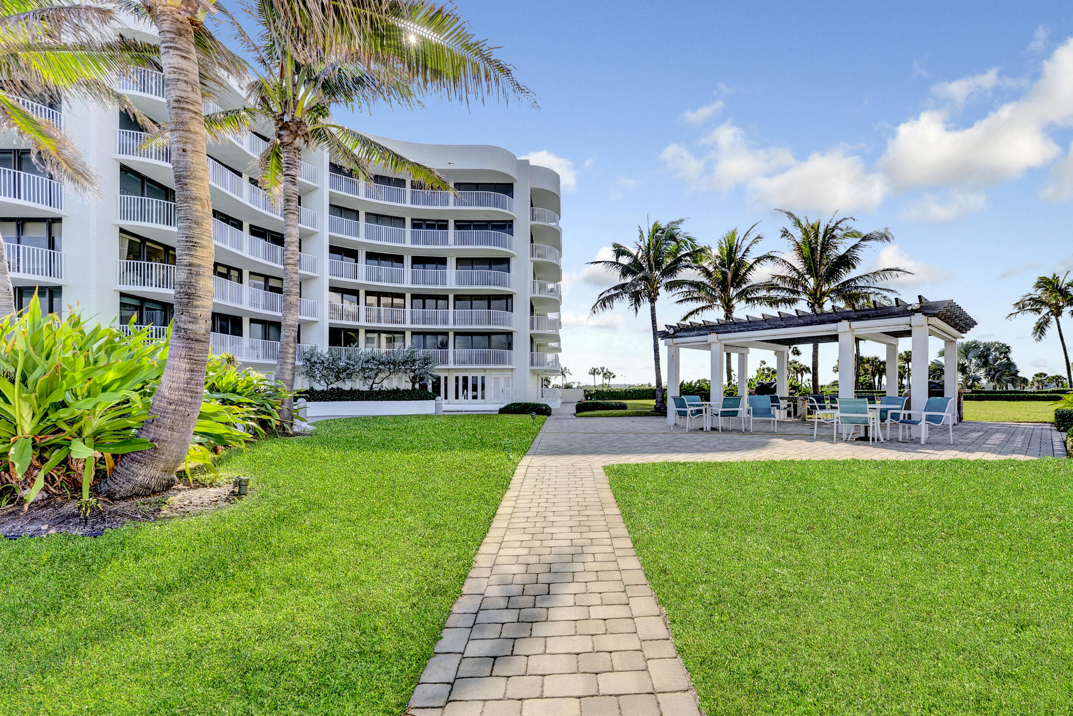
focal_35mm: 16
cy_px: 390
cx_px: 576
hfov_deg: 96.5
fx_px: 477
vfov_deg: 73.7
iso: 400
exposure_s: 1/800
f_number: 9
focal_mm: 14
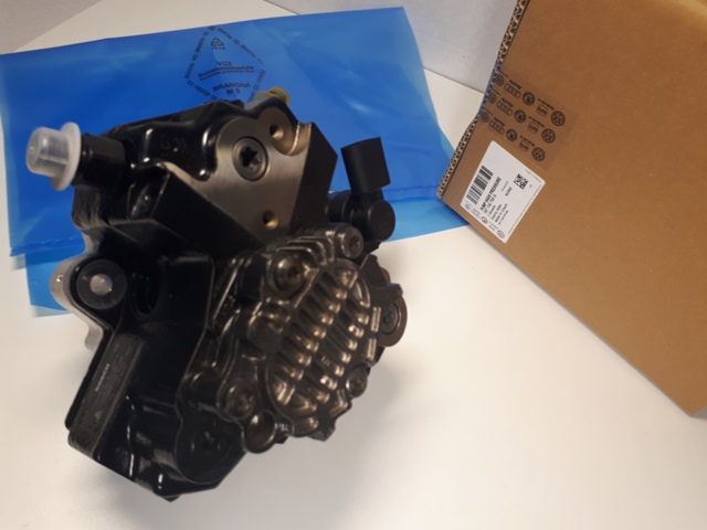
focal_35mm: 27
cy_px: 265
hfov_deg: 65.3
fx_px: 551
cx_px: 354
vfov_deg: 51.4
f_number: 1.9
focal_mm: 3.6
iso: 50
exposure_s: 1/33
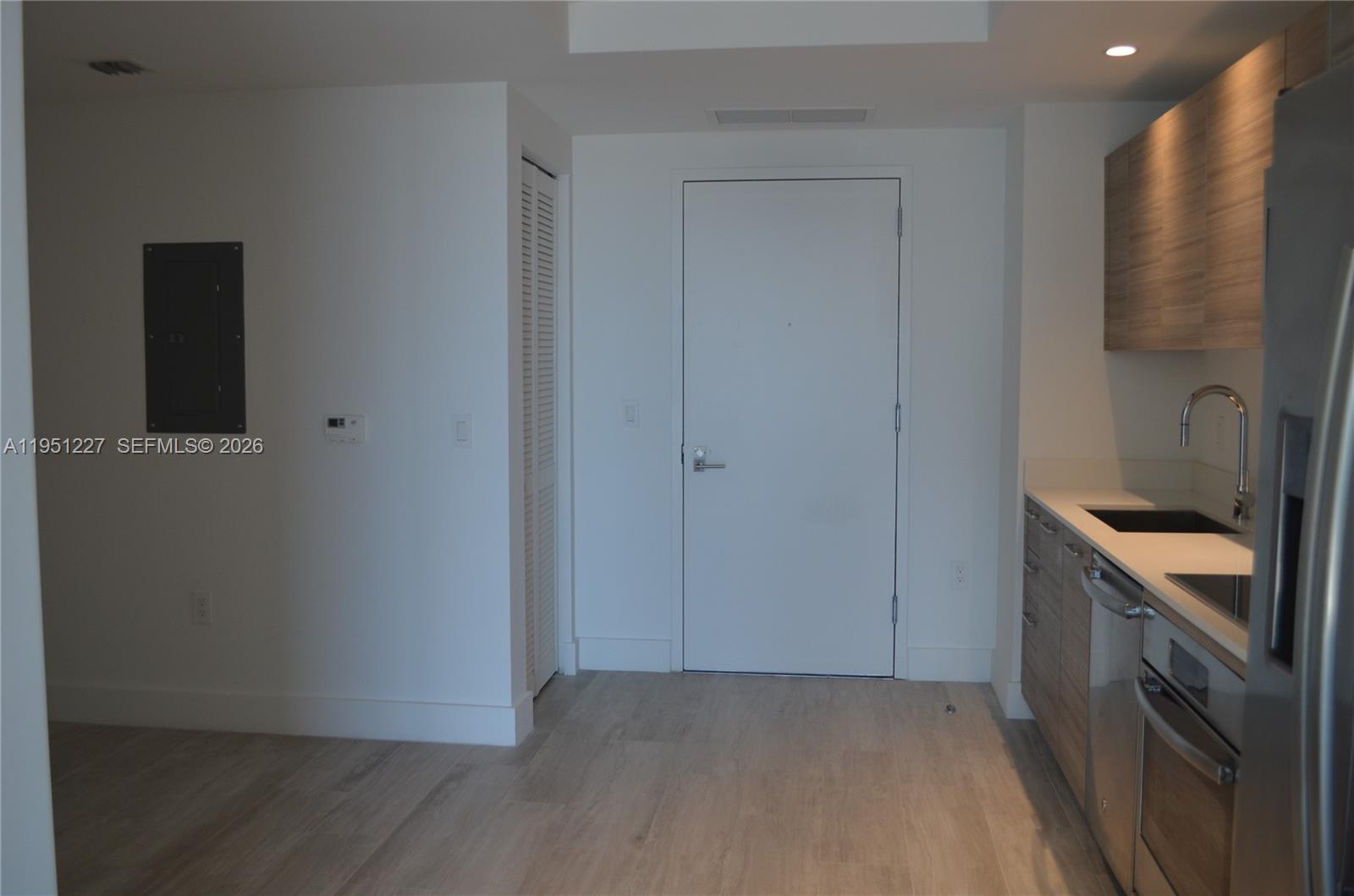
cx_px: 677
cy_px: 448
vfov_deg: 39.8
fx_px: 1238
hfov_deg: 57.3
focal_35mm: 33
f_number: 4.5
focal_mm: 22
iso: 400
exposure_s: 1/80
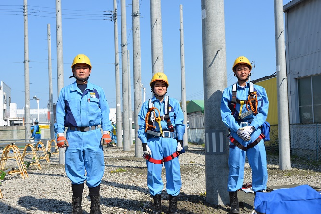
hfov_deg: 43.6
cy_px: 107
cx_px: 160
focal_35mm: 45
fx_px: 401
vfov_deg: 29.9
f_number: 9
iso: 100
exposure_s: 1/320
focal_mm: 45
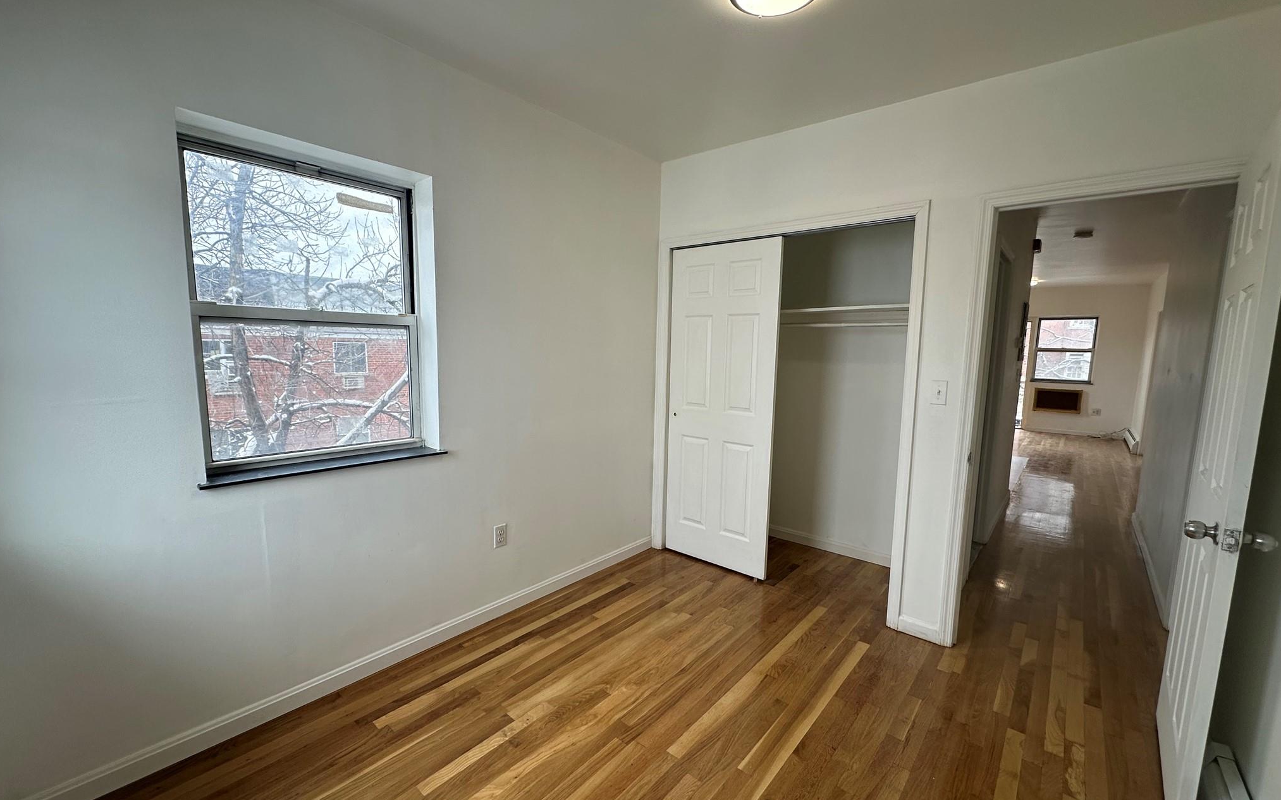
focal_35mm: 15
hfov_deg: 101.5
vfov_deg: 74.8
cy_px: 413
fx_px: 524
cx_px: 641
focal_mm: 2.22
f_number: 2.2
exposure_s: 1/120
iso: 50
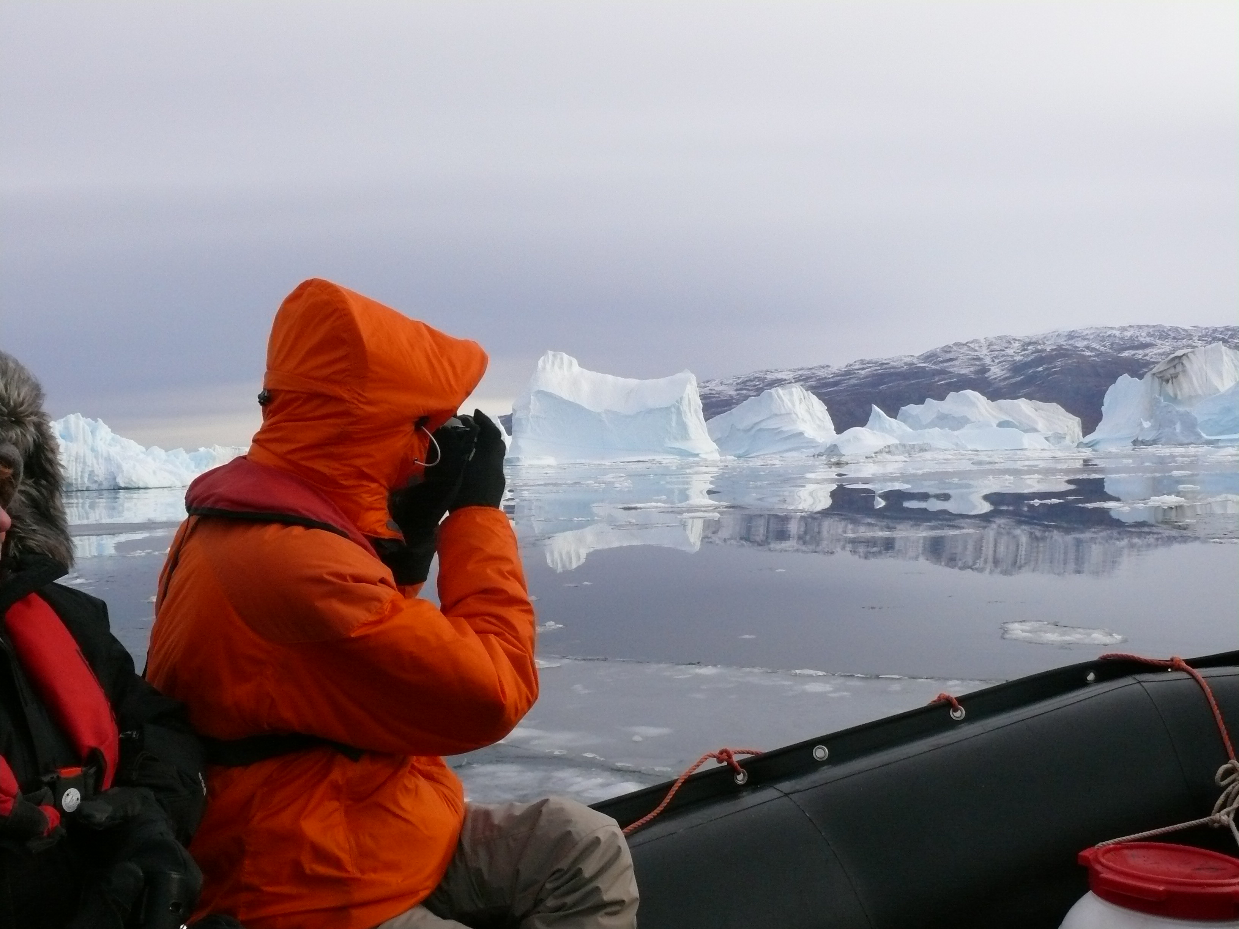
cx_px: 620
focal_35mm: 35
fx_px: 1253
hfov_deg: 52.6
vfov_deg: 40.7
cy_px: 464
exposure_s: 1/400
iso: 400
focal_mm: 7.4
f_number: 8
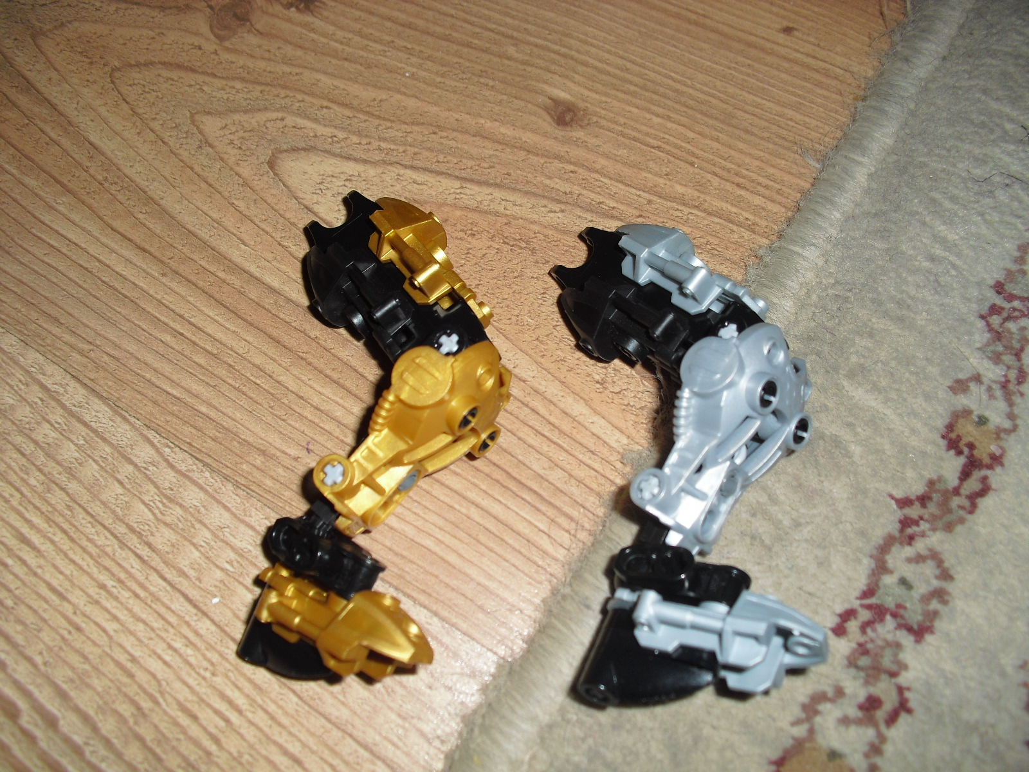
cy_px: 386
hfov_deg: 51.4
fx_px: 1070
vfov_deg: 39.7
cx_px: 514
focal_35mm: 36
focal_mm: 6.3
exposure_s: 1/60
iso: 100
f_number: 3.1
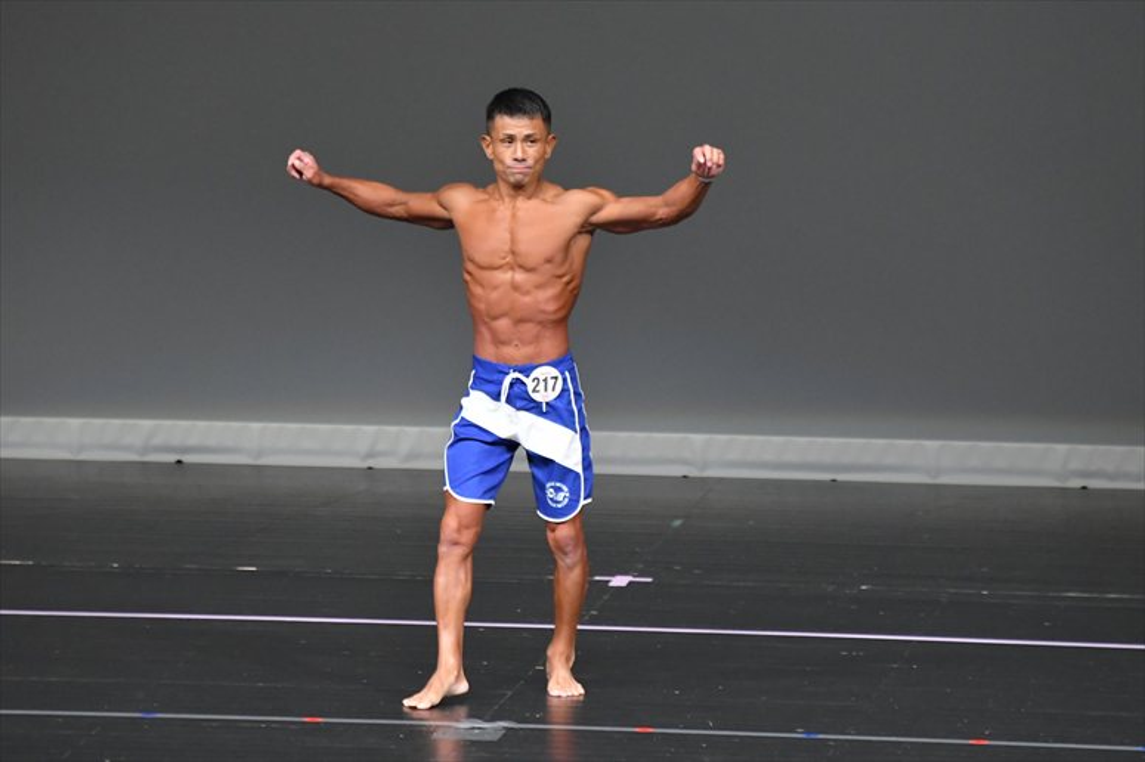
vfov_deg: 4.0
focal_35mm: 345
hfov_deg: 6.0
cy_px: 381
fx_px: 10968
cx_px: 572
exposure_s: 1/400
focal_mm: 230
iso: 5000
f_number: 5.6
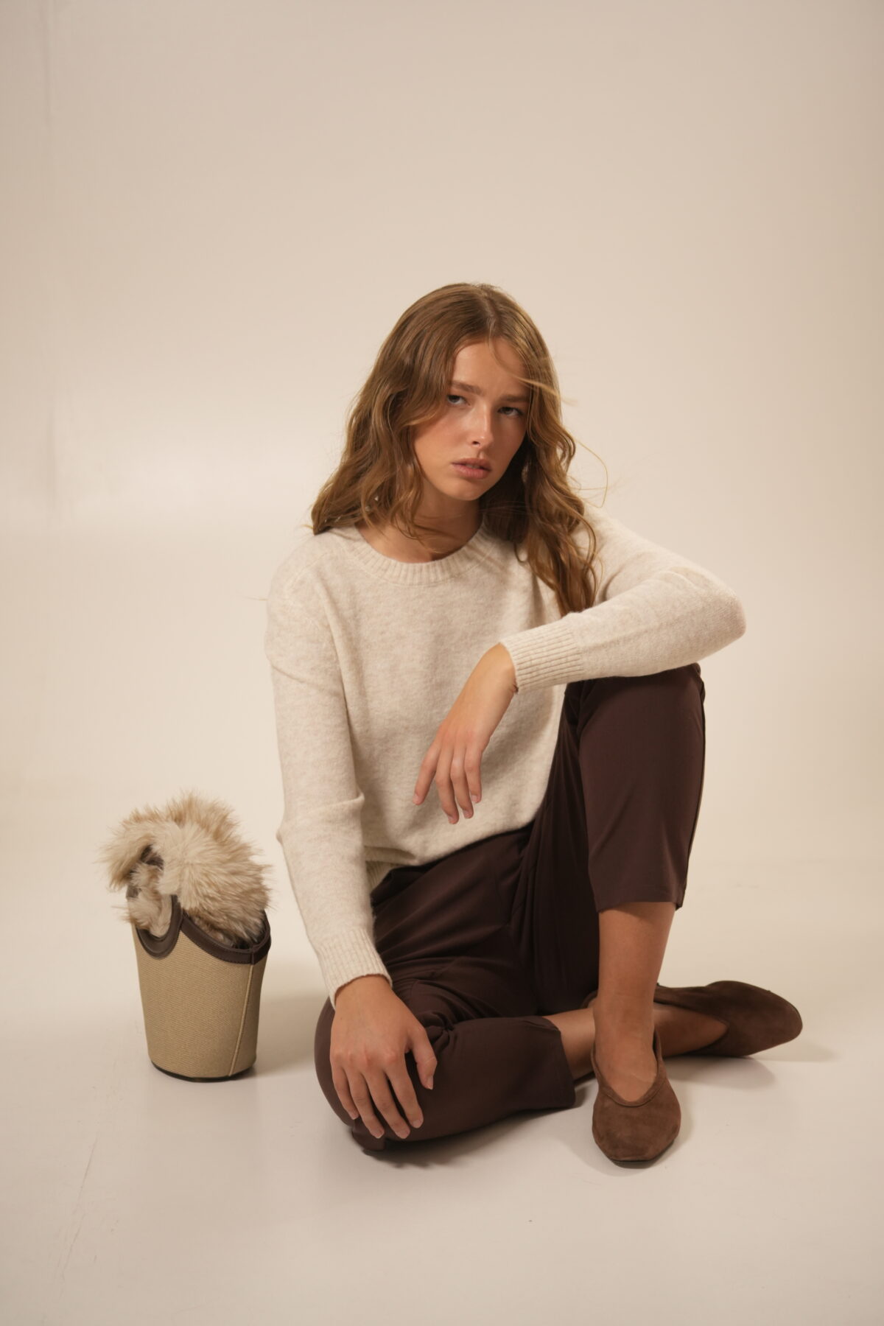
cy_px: 663
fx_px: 2578
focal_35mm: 70
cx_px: 442
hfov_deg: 19.5
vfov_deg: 28.8
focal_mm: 70
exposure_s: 1/125
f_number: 4
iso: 1250
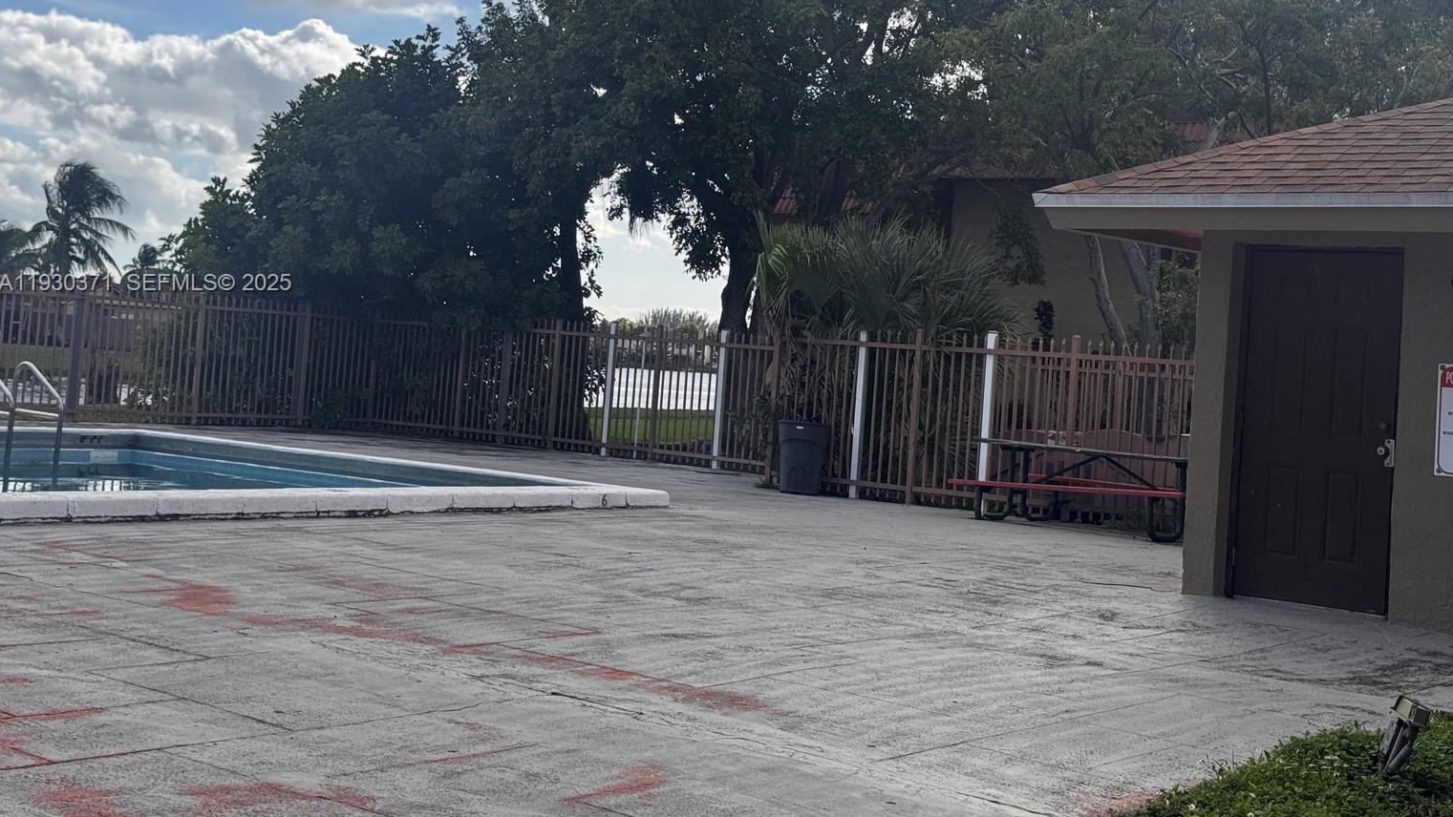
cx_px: 759
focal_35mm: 55
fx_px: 2119
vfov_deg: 21.8
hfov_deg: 37.8
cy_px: 284
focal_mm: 6.76
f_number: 1.78
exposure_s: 1/2513
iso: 64
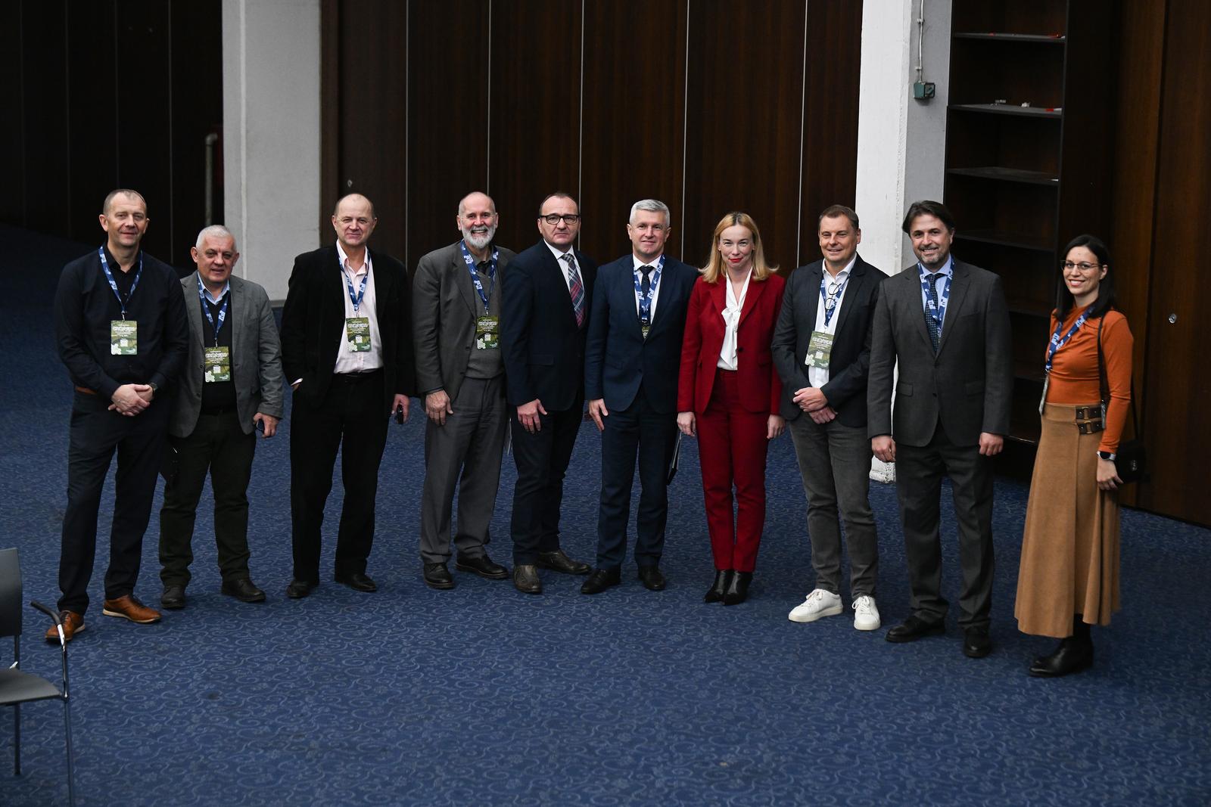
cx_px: 606
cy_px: 404
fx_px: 2355
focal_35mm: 70
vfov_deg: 19.5
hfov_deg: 28.8
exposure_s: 1/125
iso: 2500
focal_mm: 70
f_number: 4.5
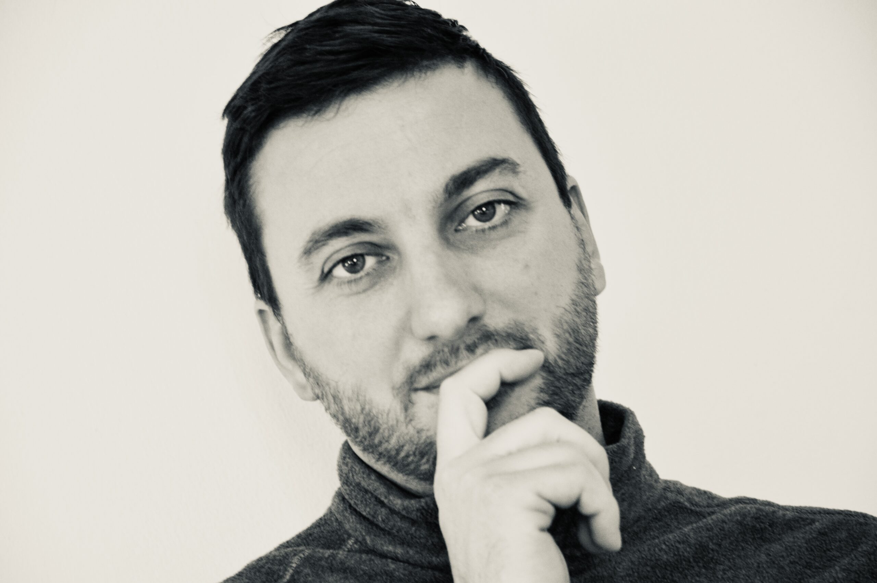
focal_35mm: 158
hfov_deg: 13.1
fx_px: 3833
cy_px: 292
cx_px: 438
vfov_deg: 8.7
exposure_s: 1/60
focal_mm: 105
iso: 900
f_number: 5.6
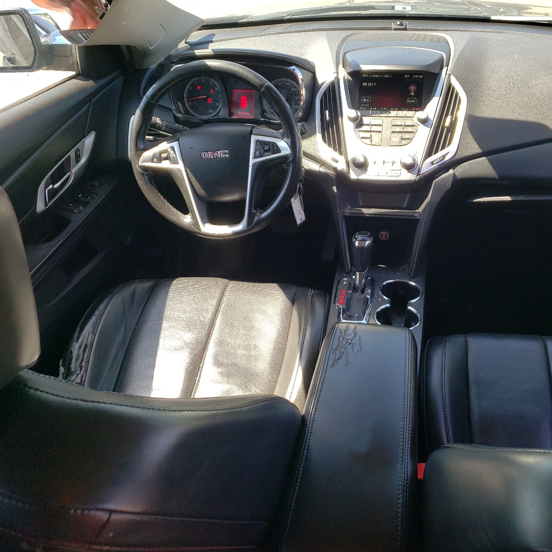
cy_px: 277
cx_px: 349
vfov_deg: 52.5
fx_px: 559
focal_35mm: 31
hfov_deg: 51.9
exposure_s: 1/312
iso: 50
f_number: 1.5
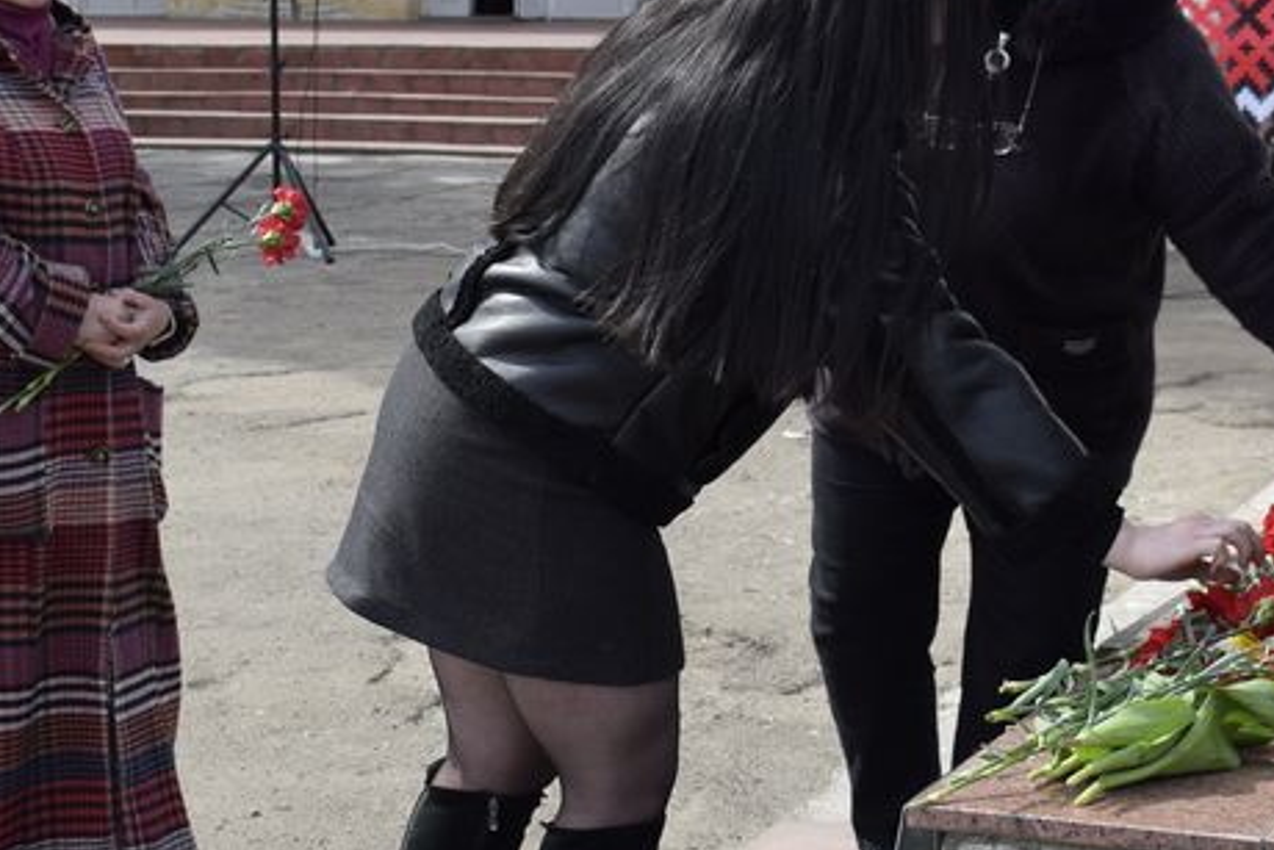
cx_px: 571
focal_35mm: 93
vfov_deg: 14.7
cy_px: 267
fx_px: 3292
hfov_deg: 21.9
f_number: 8
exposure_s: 1/250
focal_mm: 38
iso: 200
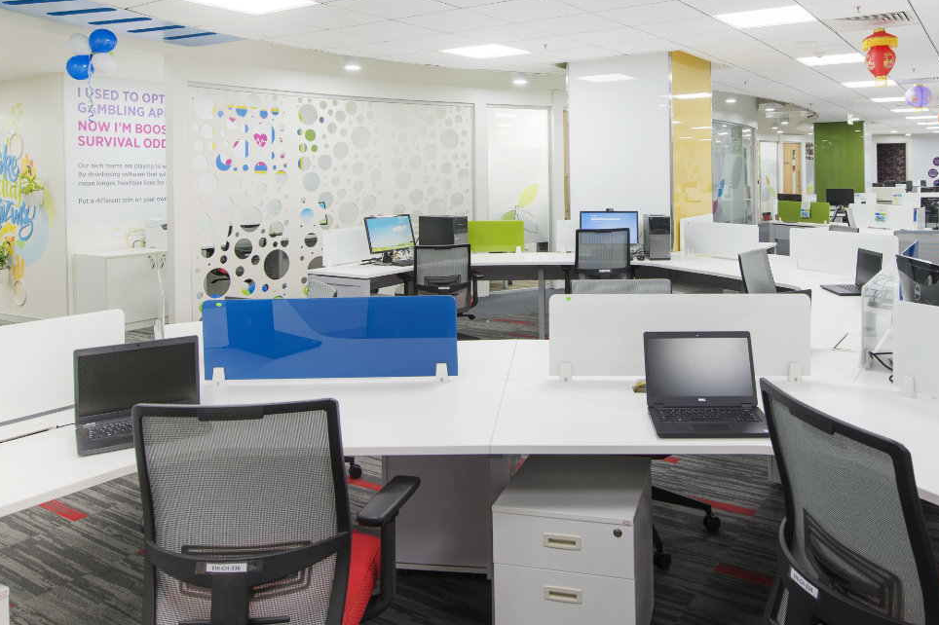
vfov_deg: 44.9
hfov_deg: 65.2
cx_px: 538
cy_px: 161
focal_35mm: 28
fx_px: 730
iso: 400
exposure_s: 1/30
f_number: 6.3
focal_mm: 18
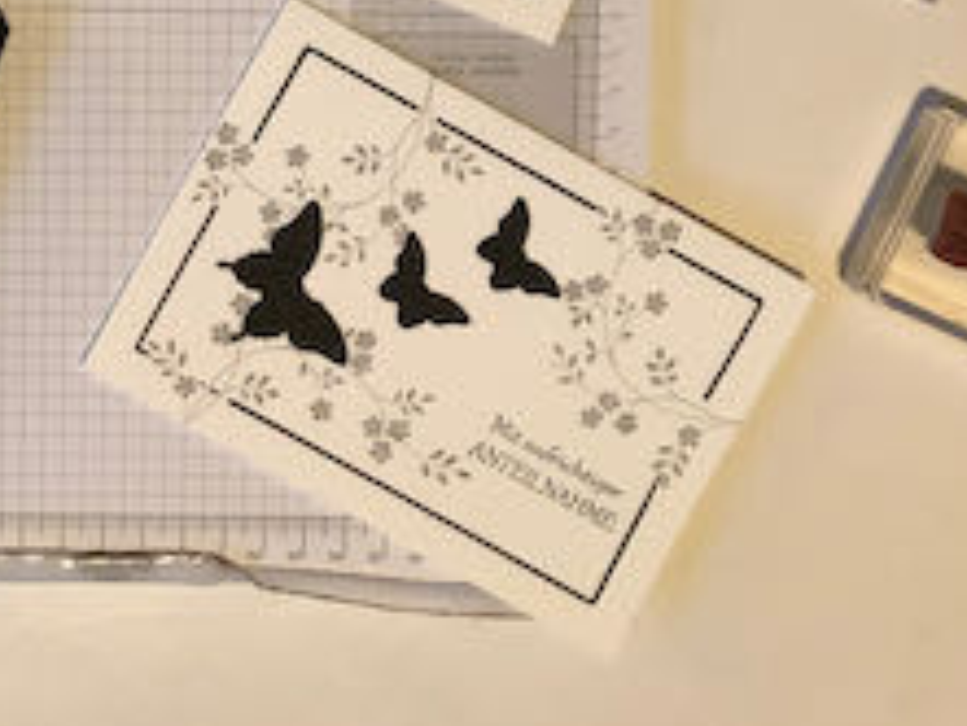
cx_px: -236
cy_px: -293
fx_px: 2264
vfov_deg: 16.9
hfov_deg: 22.0
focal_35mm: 81
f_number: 1.8
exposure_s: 1/15
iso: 100
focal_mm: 3.99
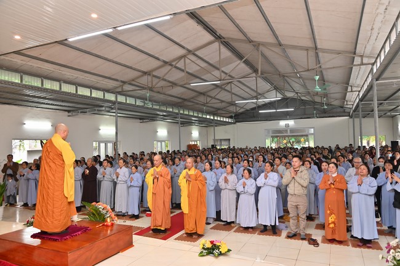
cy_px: 133
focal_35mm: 24
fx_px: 266
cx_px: 200
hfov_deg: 73.8
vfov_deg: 53.0
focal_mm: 24
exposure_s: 1/125
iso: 1600
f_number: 5
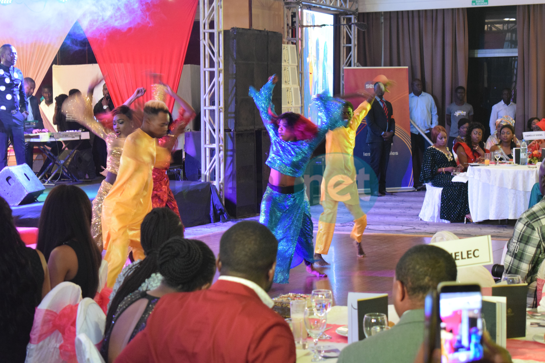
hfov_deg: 24.6
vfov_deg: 16.6
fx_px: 1249
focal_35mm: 82
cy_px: 182
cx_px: 272
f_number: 5.6
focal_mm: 55
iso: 3200
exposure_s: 1/40
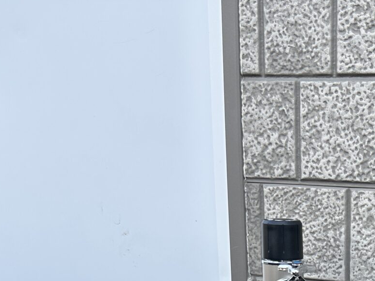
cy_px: 459
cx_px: 402
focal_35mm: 79
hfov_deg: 23.4
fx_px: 856
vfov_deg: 16.5
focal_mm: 6.86
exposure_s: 1/642
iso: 80
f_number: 1.78
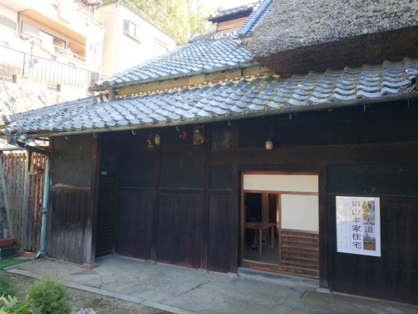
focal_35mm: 32
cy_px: 157
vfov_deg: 44.2
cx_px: 209
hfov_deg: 56.8
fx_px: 386
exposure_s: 1/104
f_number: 2
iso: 155
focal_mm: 4.5
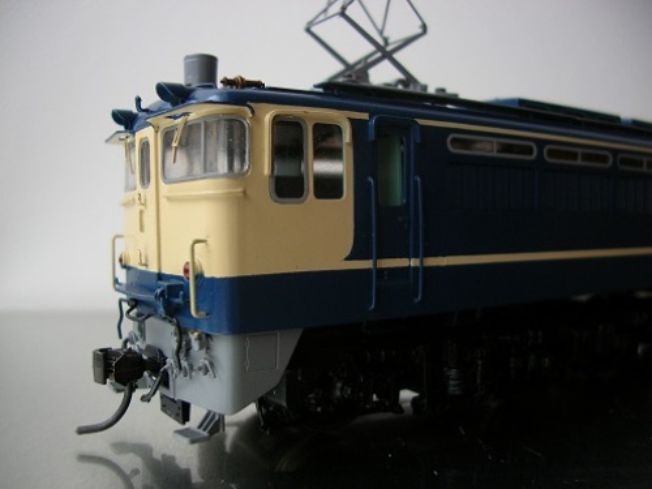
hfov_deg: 52.6
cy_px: 244
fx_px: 659
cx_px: 326
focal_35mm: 35
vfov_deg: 40.7
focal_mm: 5.8
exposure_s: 1/61
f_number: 2.8
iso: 50
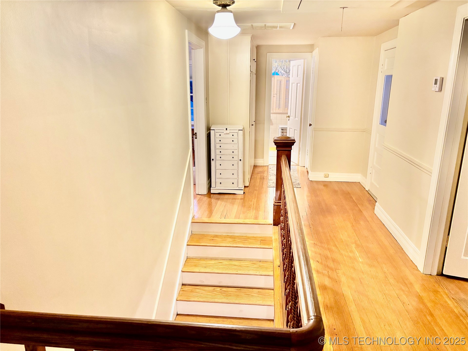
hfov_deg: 67.3
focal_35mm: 26
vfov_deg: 53.1
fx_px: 352
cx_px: 234
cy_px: 176
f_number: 1.6
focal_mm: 5.96
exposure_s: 1/40
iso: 400
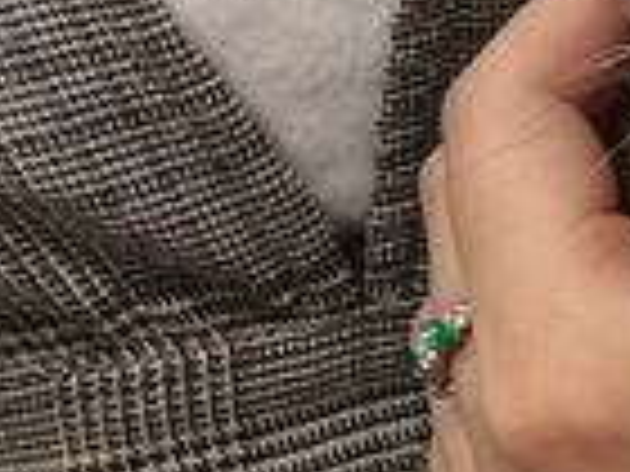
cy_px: 72
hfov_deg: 12.9
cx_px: 1179
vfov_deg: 10.8
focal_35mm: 137
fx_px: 2493
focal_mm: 3.3
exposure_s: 1/24
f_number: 2.4
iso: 64
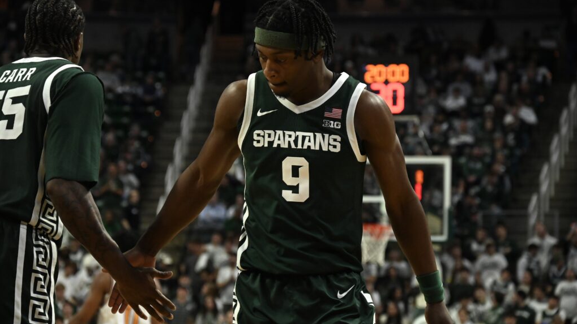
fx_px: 2172
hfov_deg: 15.1
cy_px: 137
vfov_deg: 8.5
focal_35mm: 142
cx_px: 289
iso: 6400
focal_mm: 135
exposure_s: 1/1000
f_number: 6.3
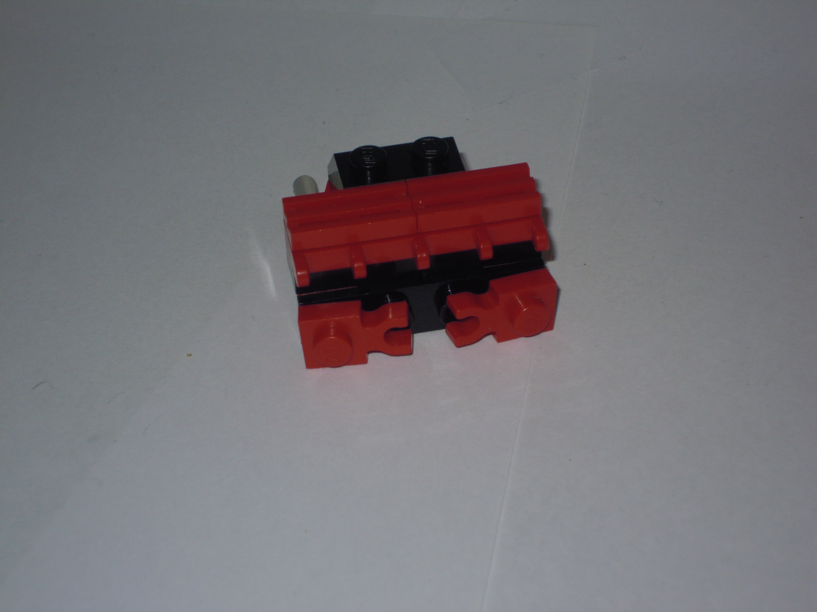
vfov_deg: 13.1
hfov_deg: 17.4
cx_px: 408
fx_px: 2667
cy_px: 306
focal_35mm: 113
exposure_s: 1/60
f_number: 5.9
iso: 110
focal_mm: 20.3
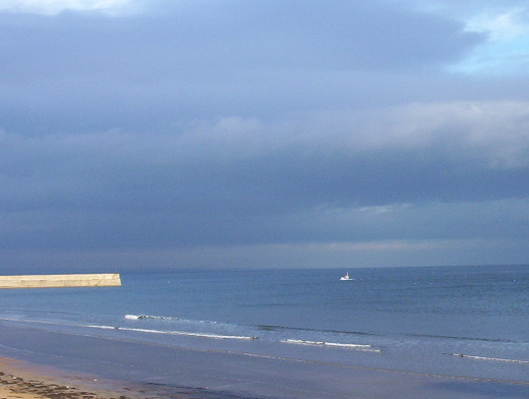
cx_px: 338
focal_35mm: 60
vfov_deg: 24.4
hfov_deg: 31.9
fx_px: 919
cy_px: 255
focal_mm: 6
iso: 100
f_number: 4.5
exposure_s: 1/324
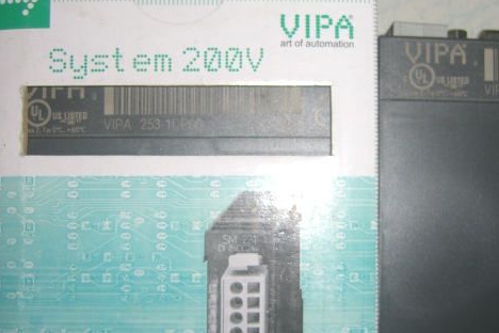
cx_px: 262
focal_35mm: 54
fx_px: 748
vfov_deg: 25.0
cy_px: 216
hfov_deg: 36.9
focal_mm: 7.9
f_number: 2.8
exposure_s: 1/60
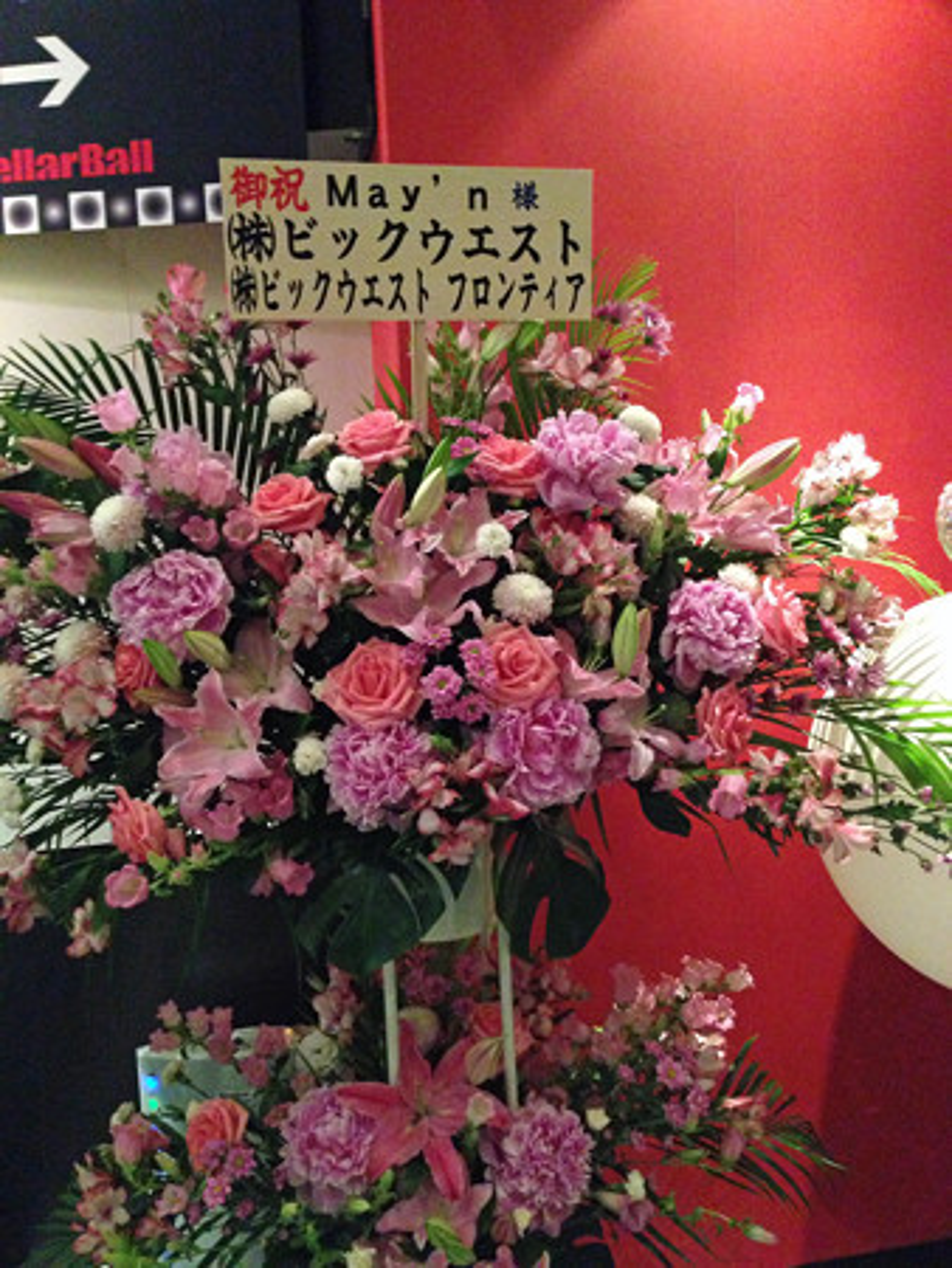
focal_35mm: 33
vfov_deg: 55.3
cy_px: 634
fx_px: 1209
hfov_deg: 43.0
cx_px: 476
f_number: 2.4
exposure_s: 1/15
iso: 800
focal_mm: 4.13
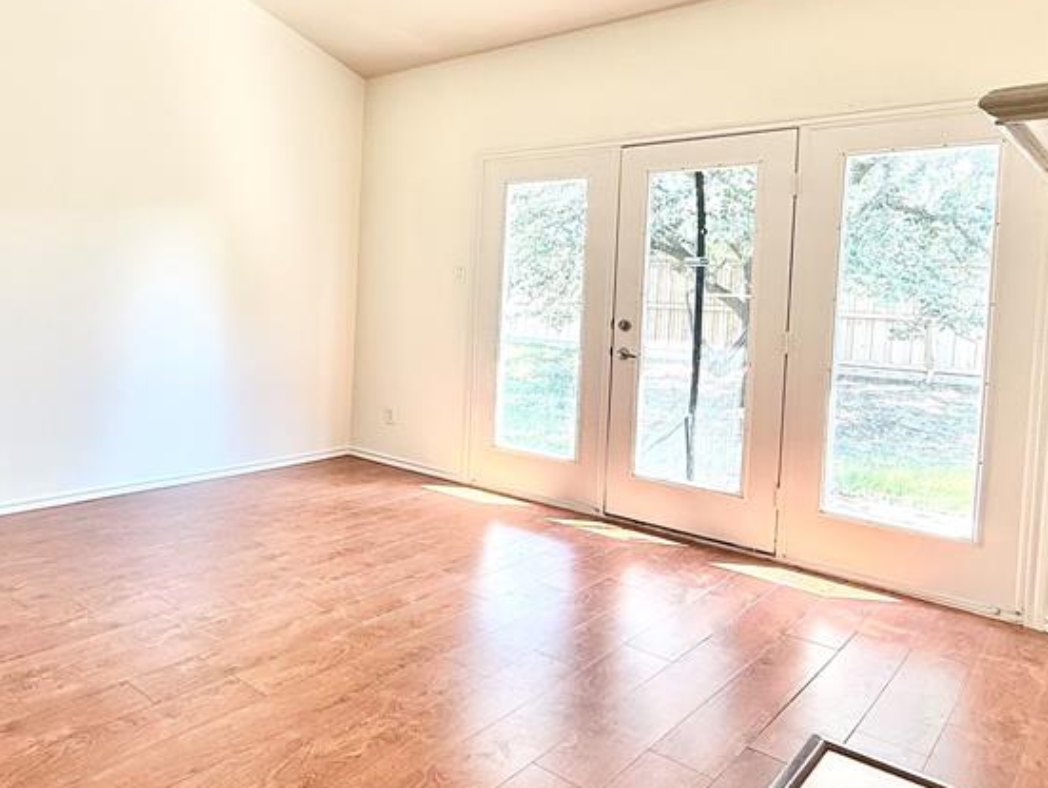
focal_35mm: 26
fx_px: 788
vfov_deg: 52.7
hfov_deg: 62.7
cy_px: 314
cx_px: 240
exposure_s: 1/120
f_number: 2.2
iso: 125
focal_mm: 2.22
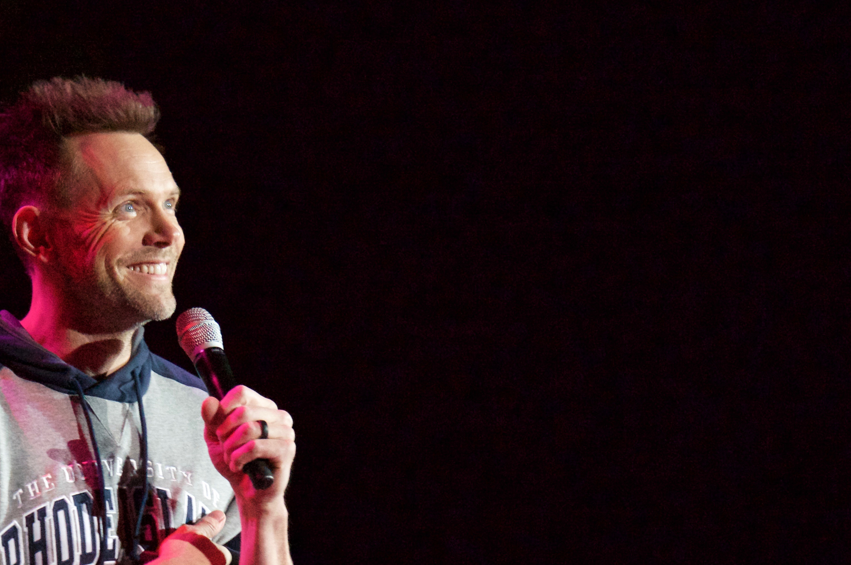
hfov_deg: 6.7
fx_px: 7245
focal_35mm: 307
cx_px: 282
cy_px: 364
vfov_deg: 4.5
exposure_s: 1/200
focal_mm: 127
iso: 6400
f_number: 5.6
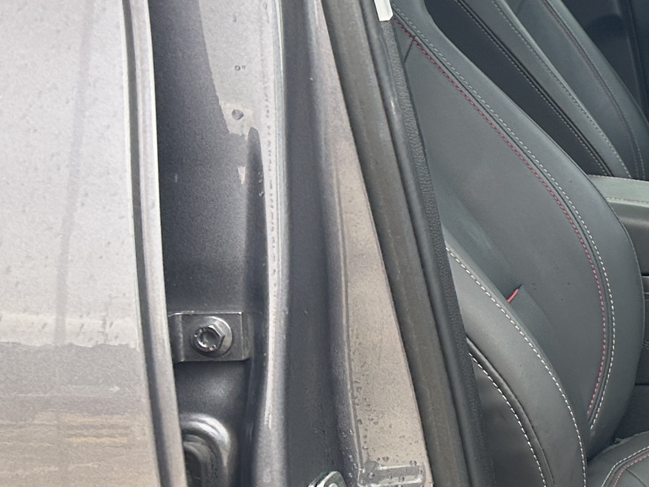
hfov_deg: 20.4
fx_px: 1481
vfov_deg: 18.7
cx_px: 1029
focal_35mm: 79
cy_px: 259
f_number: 1.78
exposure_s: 1/131
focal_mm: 6.86
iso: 125
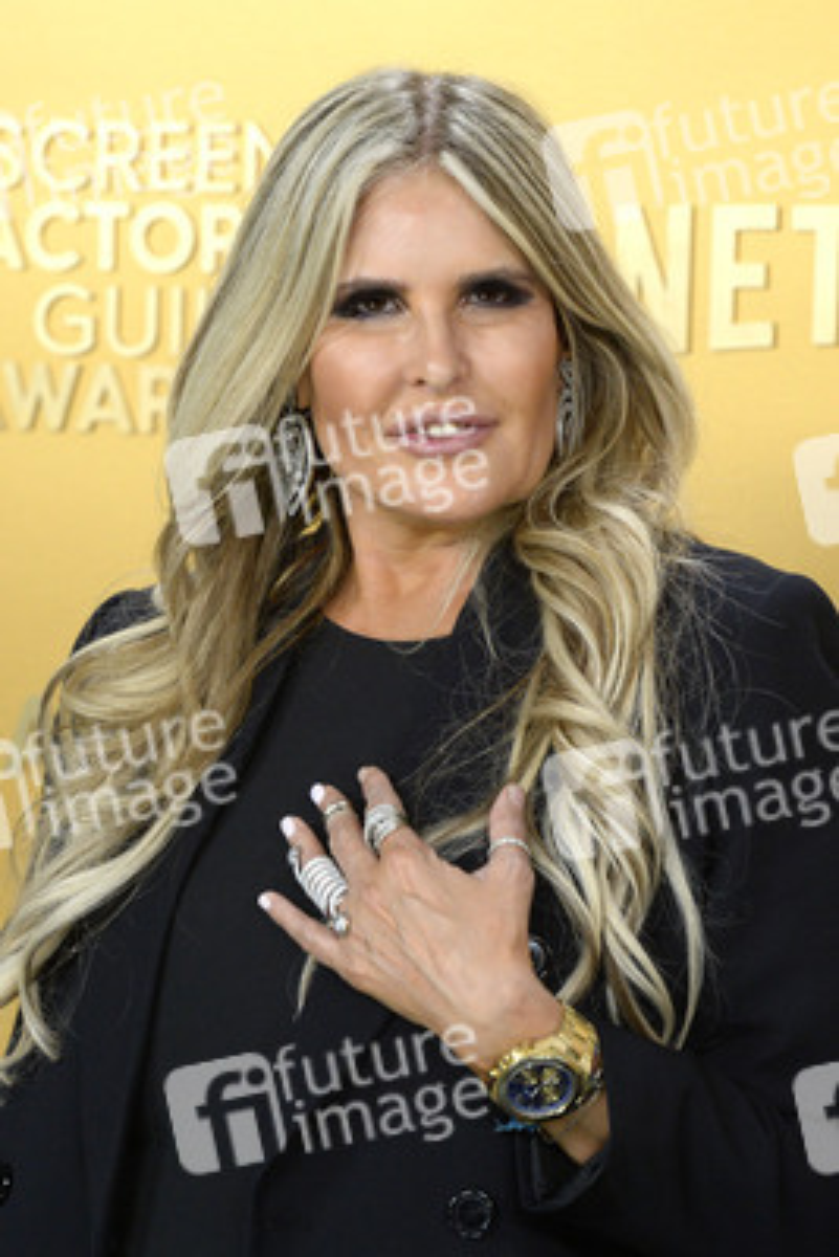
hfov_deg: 9.8
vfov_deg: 14.6
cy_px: 628
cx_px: 420
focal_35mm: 140
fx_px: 4890
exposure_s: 1/250
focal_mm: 140
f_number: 5.6
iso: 2500
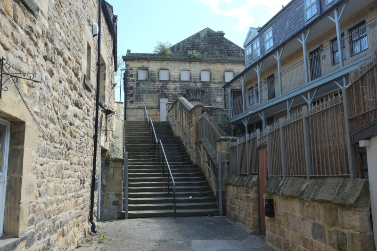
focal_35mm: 35
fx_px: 366
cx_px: 188
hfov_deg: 54.4
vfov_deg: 37.8
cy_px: 126
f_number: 5.6
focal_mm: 23
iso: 400
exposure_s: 1/280
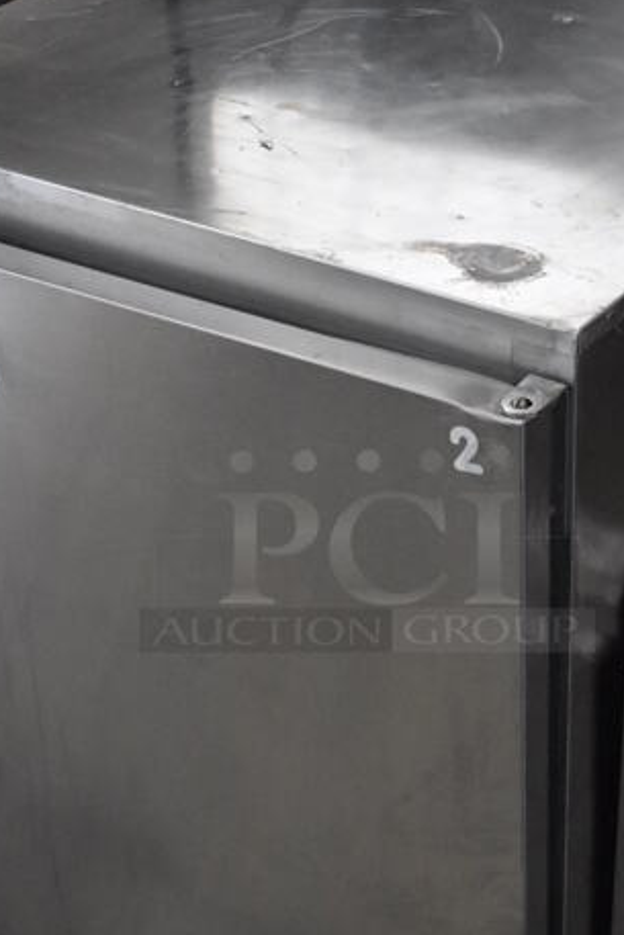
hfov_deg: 17.5
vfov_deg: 25.9
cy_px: 545
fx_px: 2026
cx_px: 368
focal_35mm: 78
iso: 5000
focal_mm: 26
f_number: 4
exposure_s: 1/125
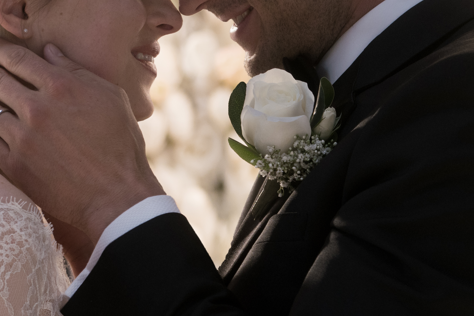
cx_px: 205
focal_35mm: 292
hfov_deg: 7.1
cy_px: 19
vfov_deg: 4.7
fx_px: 3845
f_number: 5.6
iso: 800
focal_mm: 100
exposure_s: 1/125
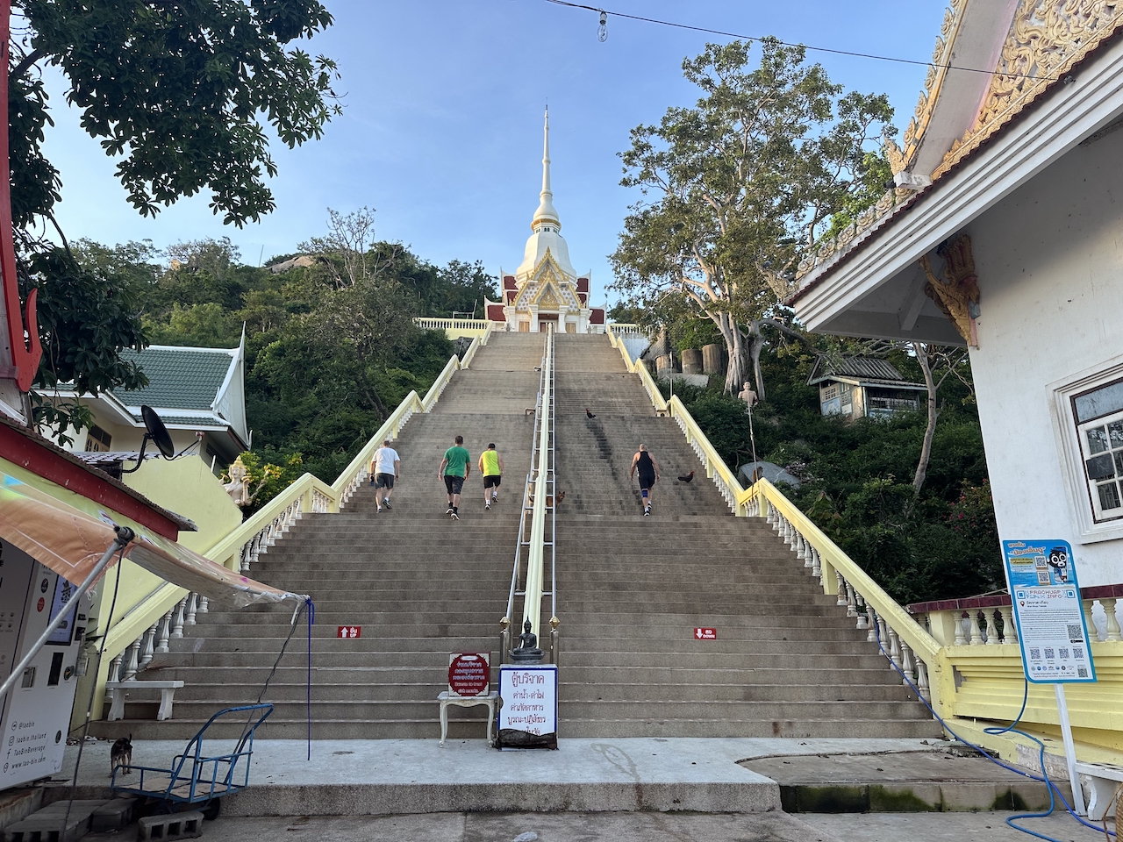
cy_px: 421
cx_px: 562
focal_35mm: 24
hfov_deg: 71.6
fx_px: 779
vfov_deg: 56.8
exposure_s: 1/247
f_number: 1.78
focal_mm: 6.86
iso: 80
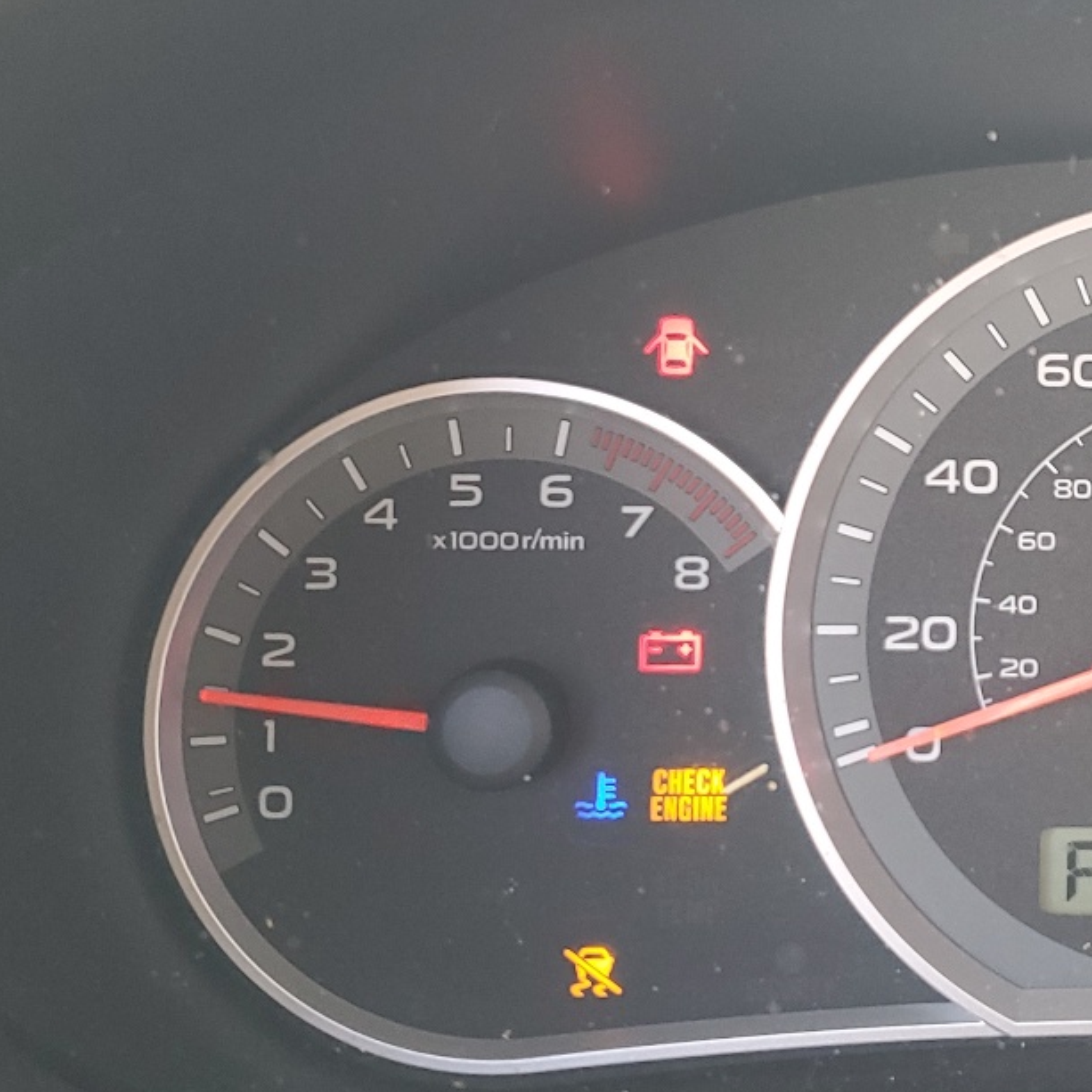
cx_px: 1142
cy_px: 522
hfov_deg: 26.7
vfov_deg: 28.6
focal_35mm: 60
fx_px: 2141
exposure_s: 1/60.2
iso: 61
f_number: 1.5
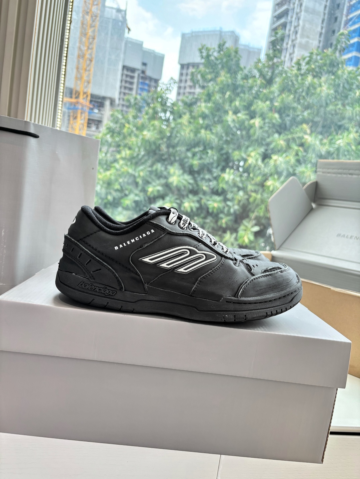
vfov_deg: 67.3
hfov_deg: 53.1
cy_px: 240
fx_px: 361
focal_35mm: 26
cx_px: 180
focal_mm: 5.96
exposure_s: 1/172
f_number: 1.6
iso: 50
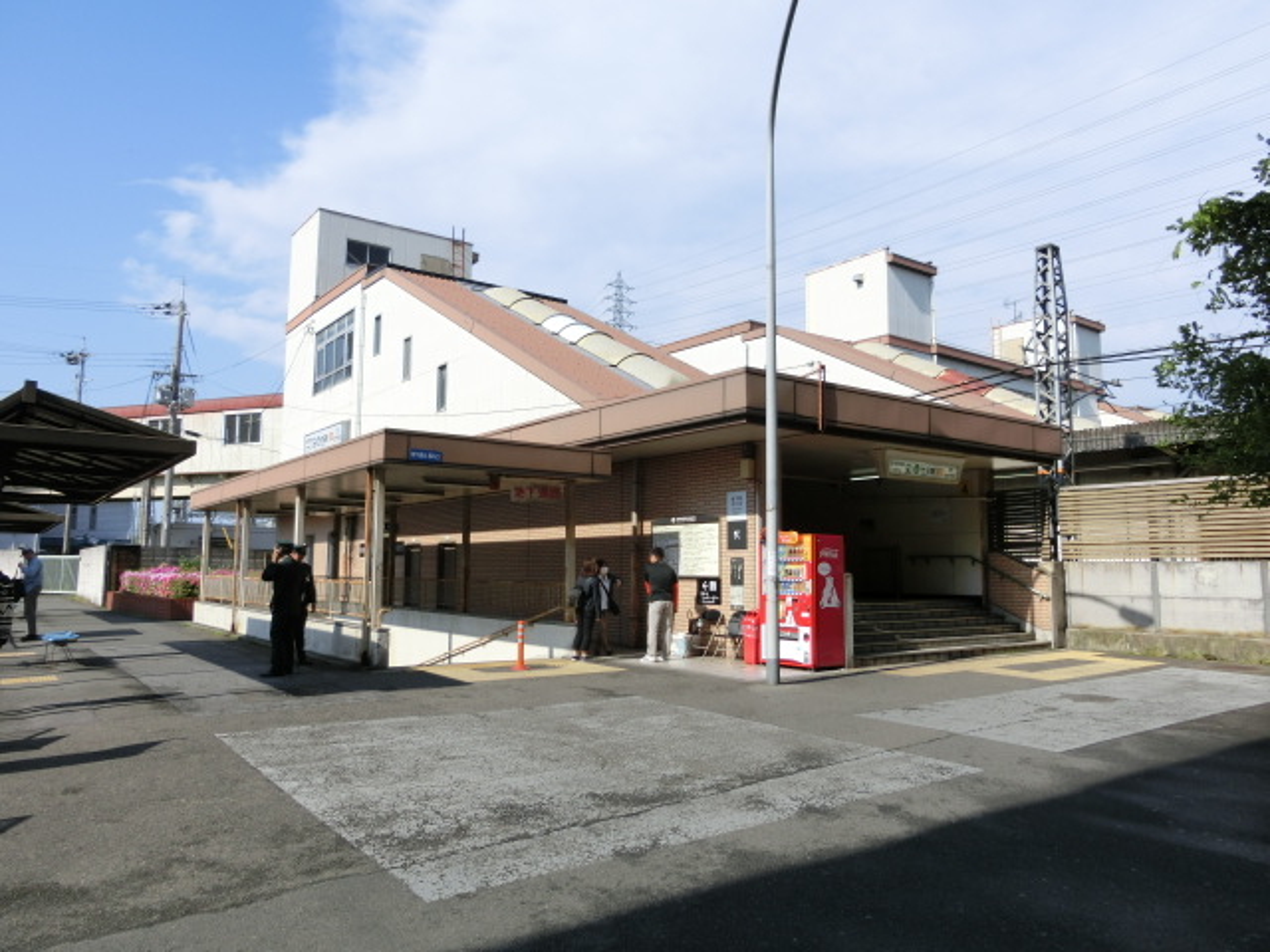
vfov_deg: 54.9
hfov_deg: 69.4
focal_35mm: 25
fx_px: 917
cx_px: 635
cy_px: 476
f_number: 3.5
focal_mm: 4.5
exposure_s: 1/1000
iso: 80
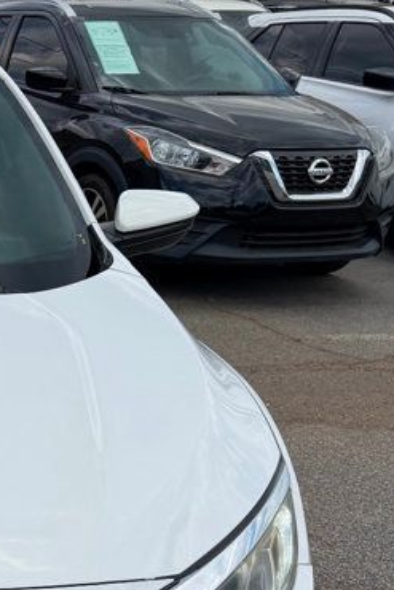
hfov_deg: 17.4
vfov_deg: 28.4
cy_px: 499
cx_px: -223
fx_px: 1132
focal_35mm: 69
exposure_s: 1/6173
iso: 80
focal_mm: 6.76
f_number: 1.78
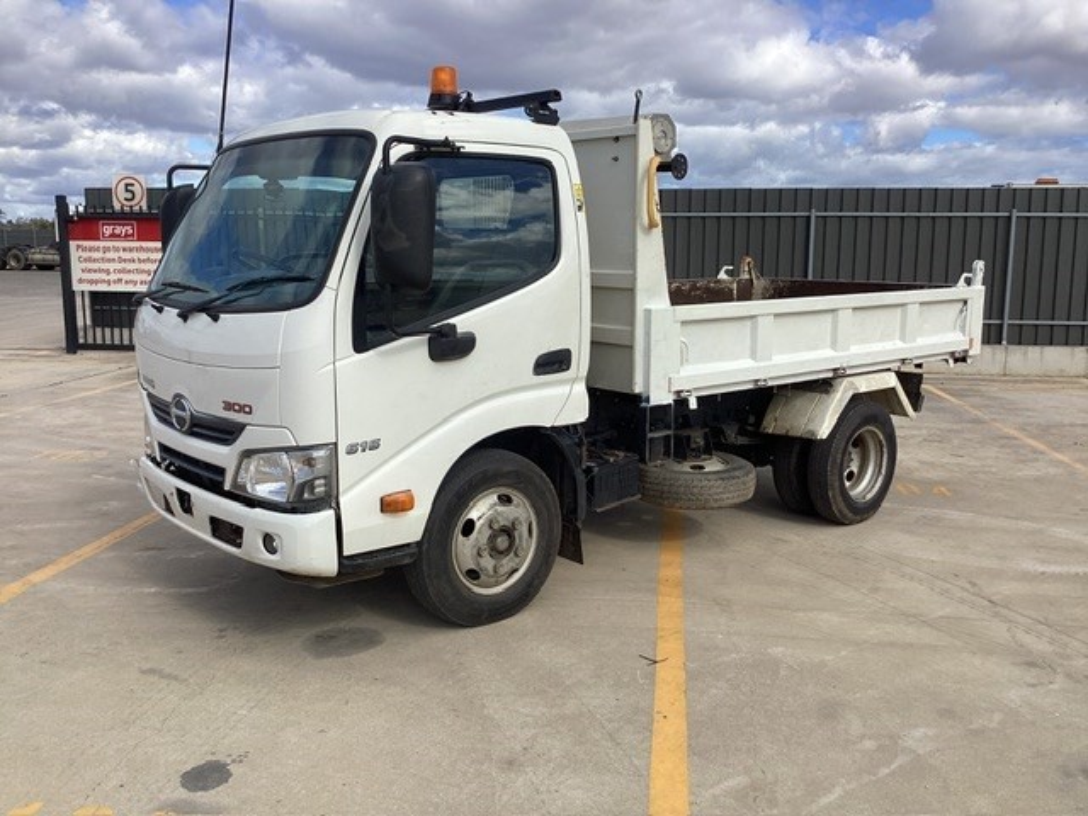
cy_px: 408
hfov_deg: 58.4
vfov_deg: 45.4
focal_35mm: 31
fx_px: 974
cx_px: 544
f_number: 2.4
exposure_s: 1/1481
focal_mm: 3.3
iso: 25
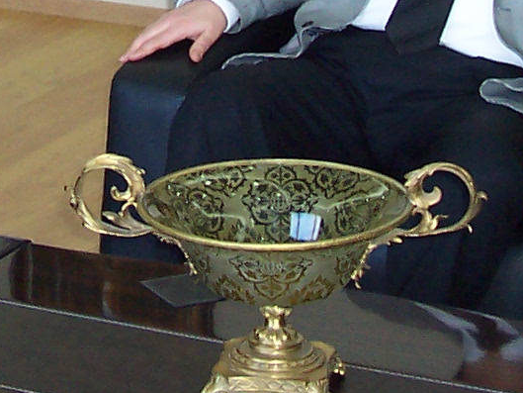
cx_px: 105
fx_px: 2146
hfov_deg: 13.8
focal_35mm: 142
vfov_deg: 10.0
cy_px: -237
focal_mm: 5.6
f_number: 2.8
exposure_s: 1/60
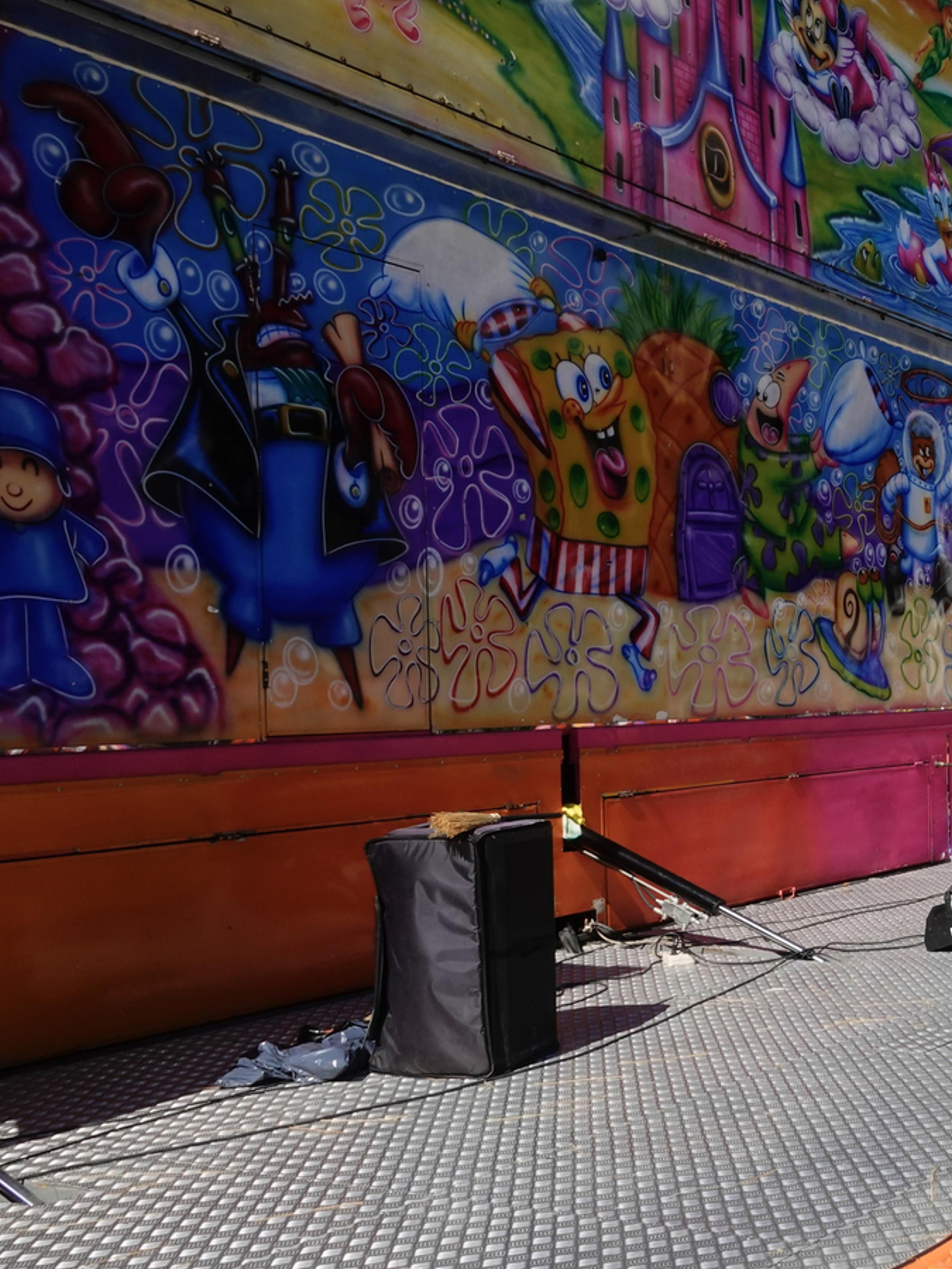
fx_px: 1503
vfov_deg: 45.7
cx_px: 1118
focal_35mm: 41
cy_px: 713
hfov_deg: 30.3
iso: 100
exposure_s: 1/160
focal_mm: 8.8
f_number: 10
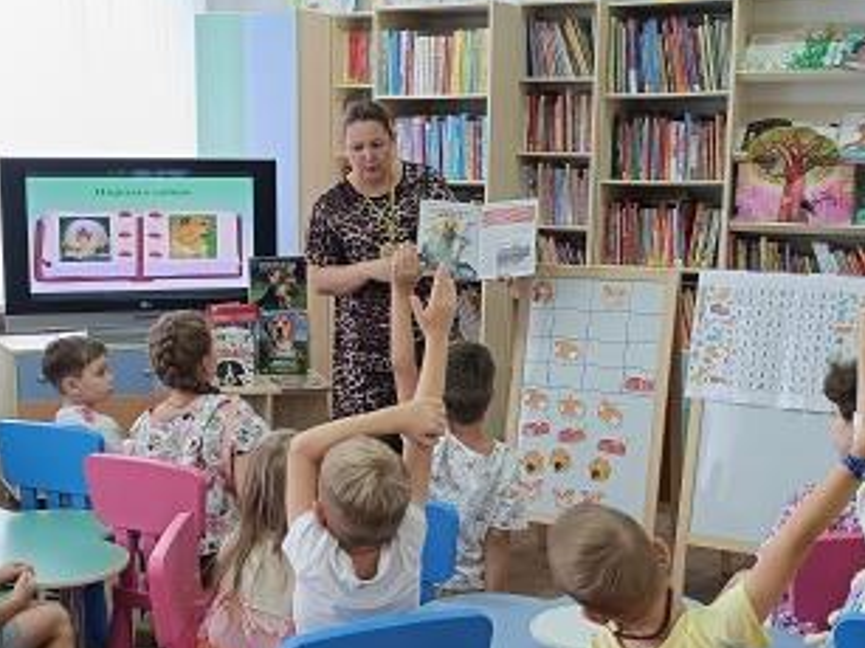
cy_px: 389
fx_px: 874
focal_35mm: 35
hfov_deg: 52.5
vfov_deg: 40.5
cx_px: 375
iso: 823
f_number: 1.65
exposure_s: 1/100
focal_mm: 6.14
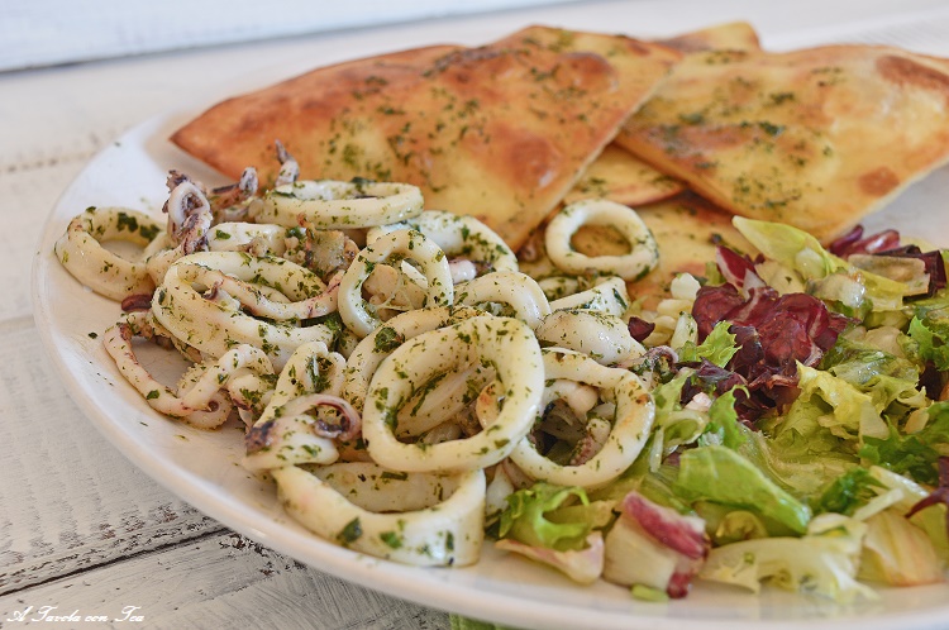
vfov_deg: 26.4
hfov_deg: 38.9
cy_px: 315
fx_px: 1343
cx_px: 474
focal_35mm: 51
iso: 100
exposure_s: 1/5
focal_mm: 34
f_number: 7.1
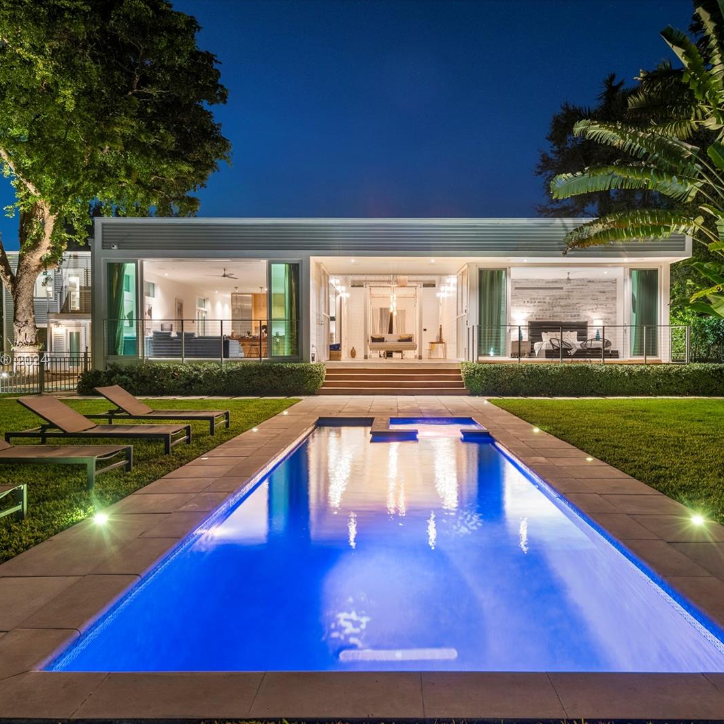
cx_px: 375
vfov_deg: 67.3
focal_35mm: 23
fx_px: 544
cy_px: 362
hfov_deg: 67.2
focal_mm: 18
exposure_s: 3
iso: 640
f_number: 8
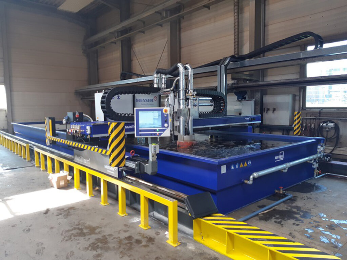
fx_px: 261
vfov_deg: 53.0
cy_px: 130
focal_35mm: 26
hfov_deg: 67.3
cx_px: 174
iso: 40
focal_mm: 3.93
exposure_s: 1/50
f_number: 1.7
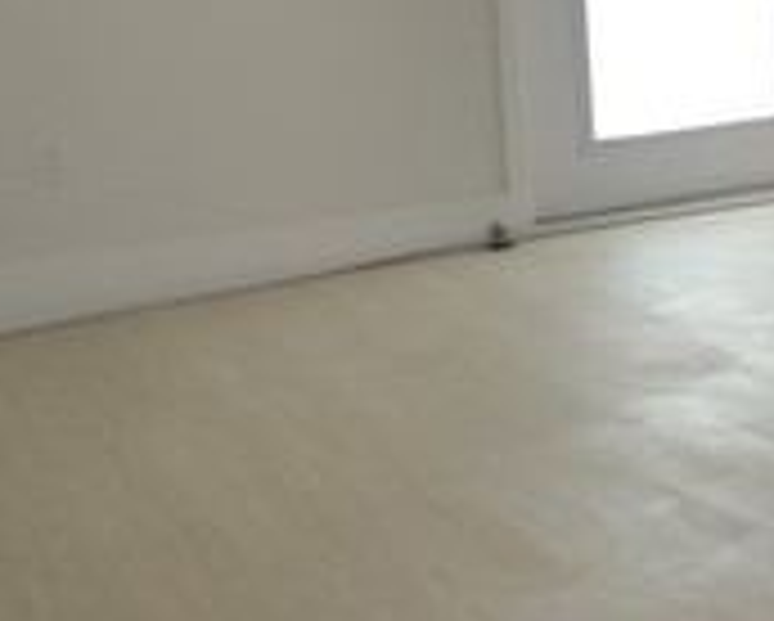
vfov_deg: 16.3
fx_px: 2041
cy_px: -191
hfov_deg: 12.5
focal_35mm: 89
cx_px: 2158
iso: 200
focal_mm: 10
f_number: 4.5
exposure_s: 1/80
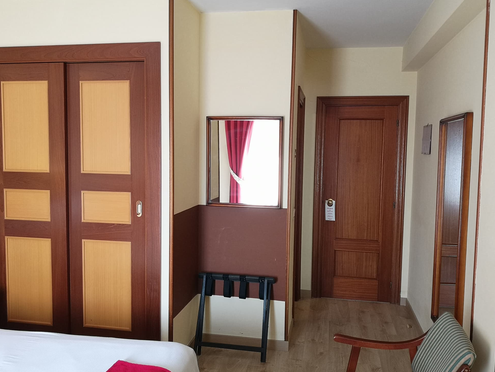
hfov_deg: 58.3
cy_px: 183
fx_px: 443
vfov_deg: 45.5
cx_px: 242
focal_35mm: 31
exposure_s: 1/50
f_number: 1.8
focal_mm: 3.95
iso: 80
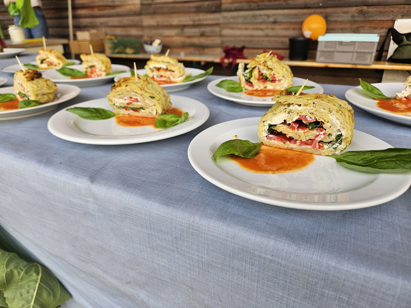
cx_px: 206
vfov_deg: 58.9
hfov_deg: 73.9
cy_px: 154
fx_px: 273
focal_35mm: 23
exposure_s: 1/362
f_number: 1.8
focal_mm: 5.4
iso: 50
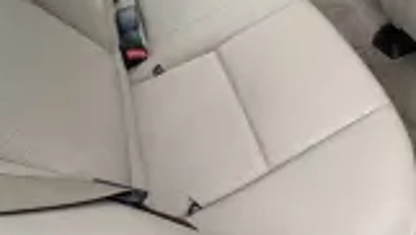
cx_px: 240
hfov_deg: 57.7
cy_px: -72
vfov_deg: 28.4
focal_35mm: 34
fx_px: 375
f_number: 2.2
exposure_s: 1/99
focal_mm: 2.22
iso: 125
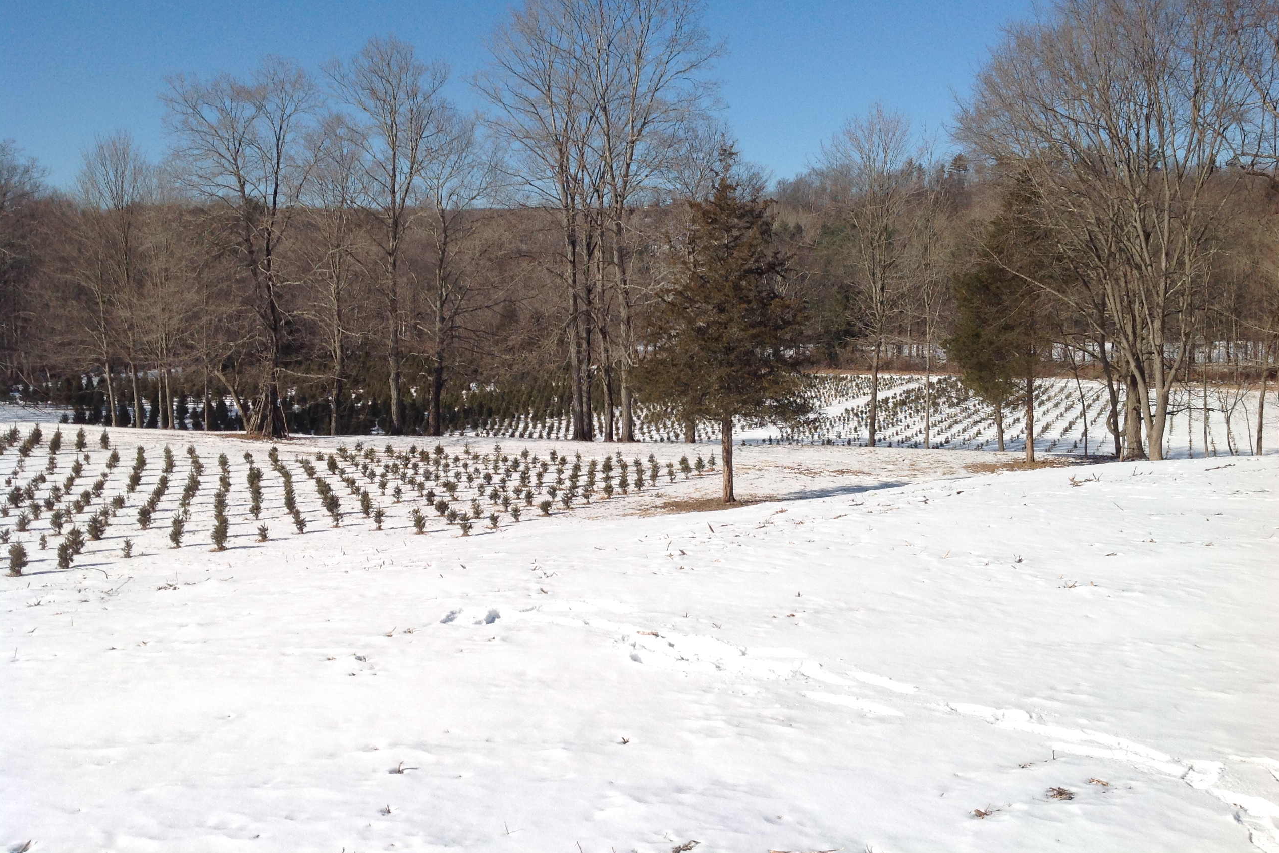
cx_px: 649
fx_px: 1315
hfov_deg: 51.9
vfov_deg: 35.9
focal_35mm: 37
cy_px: 377
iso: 64
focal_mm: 4.28
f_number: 2.4
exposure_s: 1/3367
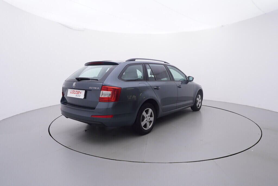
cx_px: 139
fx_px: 174
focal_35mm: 22
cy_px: 93
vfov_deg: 56.2
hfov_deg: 77.3
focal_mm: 15
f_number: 5
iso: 200
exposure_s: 1/80
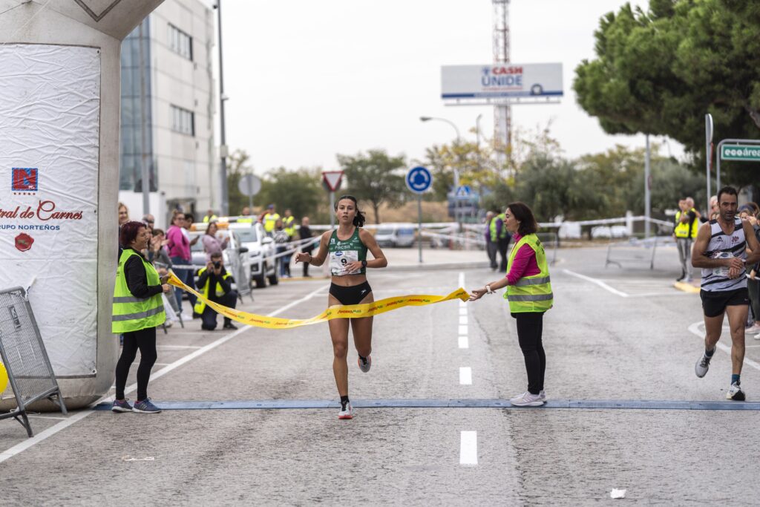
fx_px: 2259
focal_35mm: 107
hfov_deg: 19.1
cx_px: 380
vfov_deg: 12.8
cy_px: 254
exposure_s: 1/1250
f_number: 2.8
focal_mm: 107
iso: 200
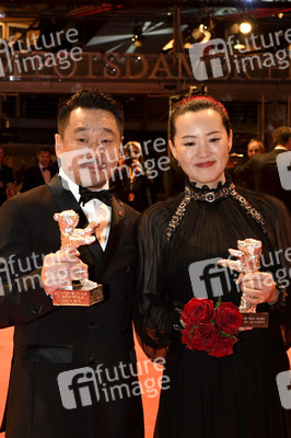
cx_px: 146
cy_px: 219
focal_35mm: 66
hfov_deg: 20.6
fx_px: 802
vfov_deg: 30.5
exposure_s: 1/125
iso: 1600
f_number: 6.3
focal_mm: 44
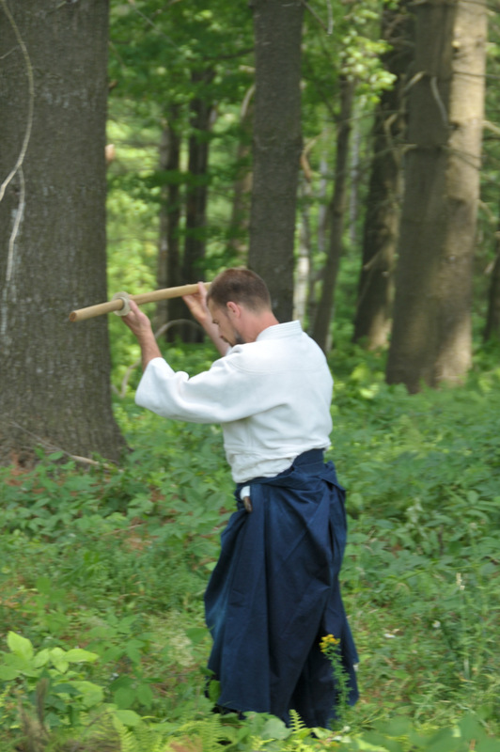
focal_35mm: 180
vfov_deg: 11.4
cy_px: 376
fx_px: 3756
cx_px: 250
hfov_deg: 7.6
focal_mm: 120
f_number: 5.6
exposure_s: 1/80
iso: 200
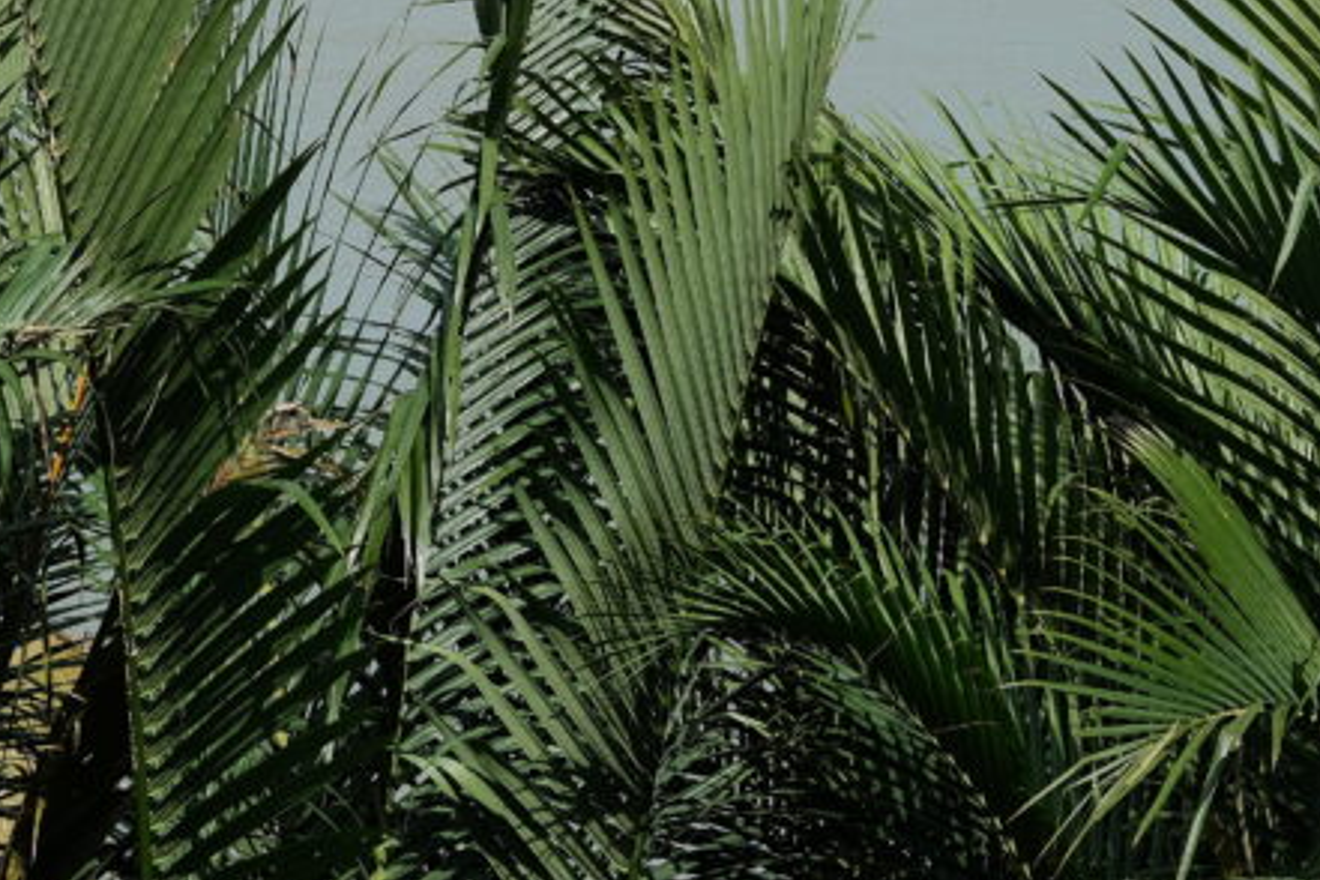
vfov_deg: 11.0
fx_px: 4510
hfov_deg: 16.6
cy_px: -85
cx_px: 910
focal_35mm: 123
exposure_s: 1/1000
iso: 320
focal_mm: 35
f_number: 6.4
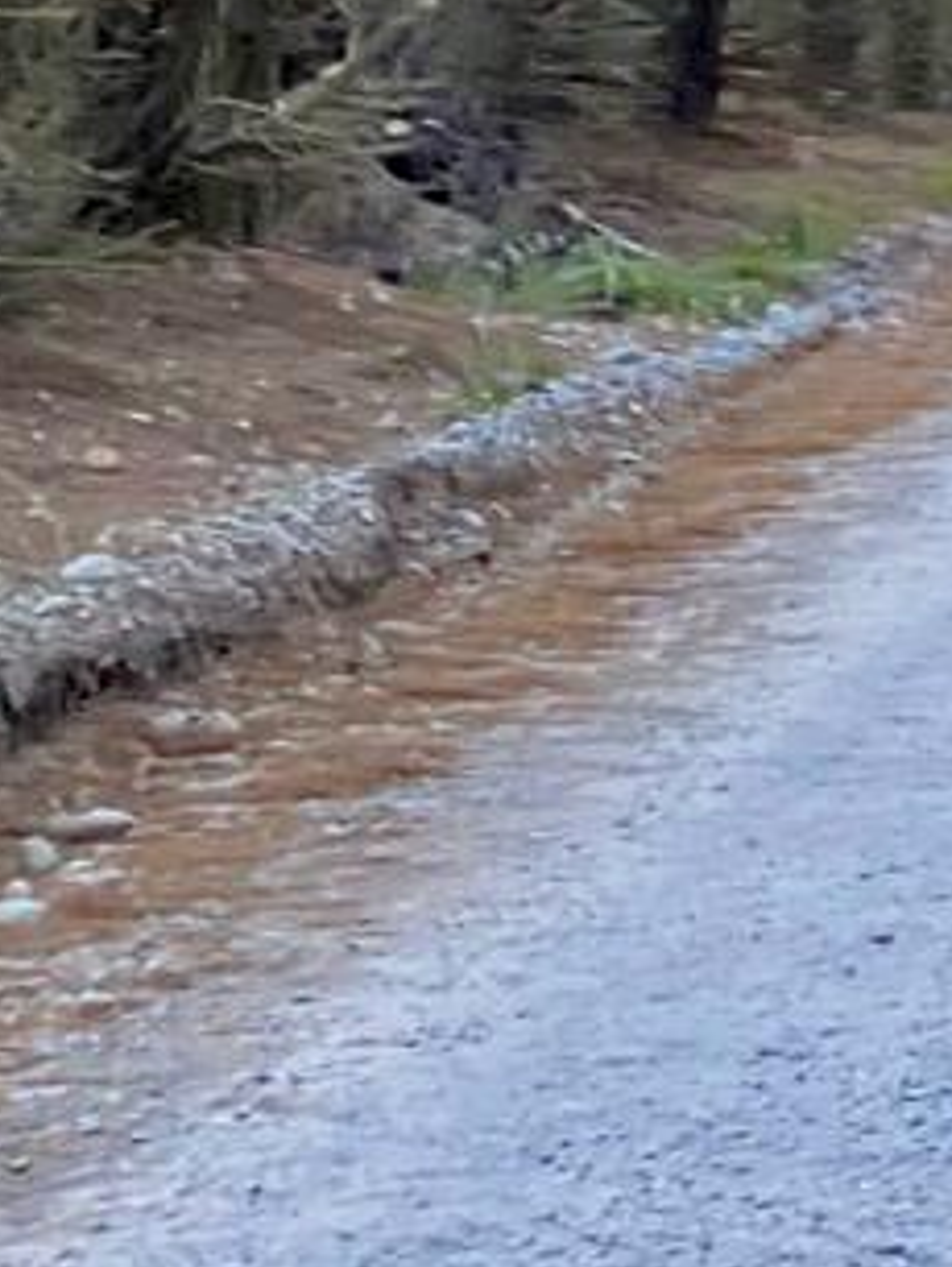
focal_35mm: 232
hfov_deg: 6.3
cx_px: 1689
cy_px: -329
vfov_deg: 8.4
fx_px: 8495
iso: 80
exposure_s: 1/50
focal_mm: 6
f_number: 2
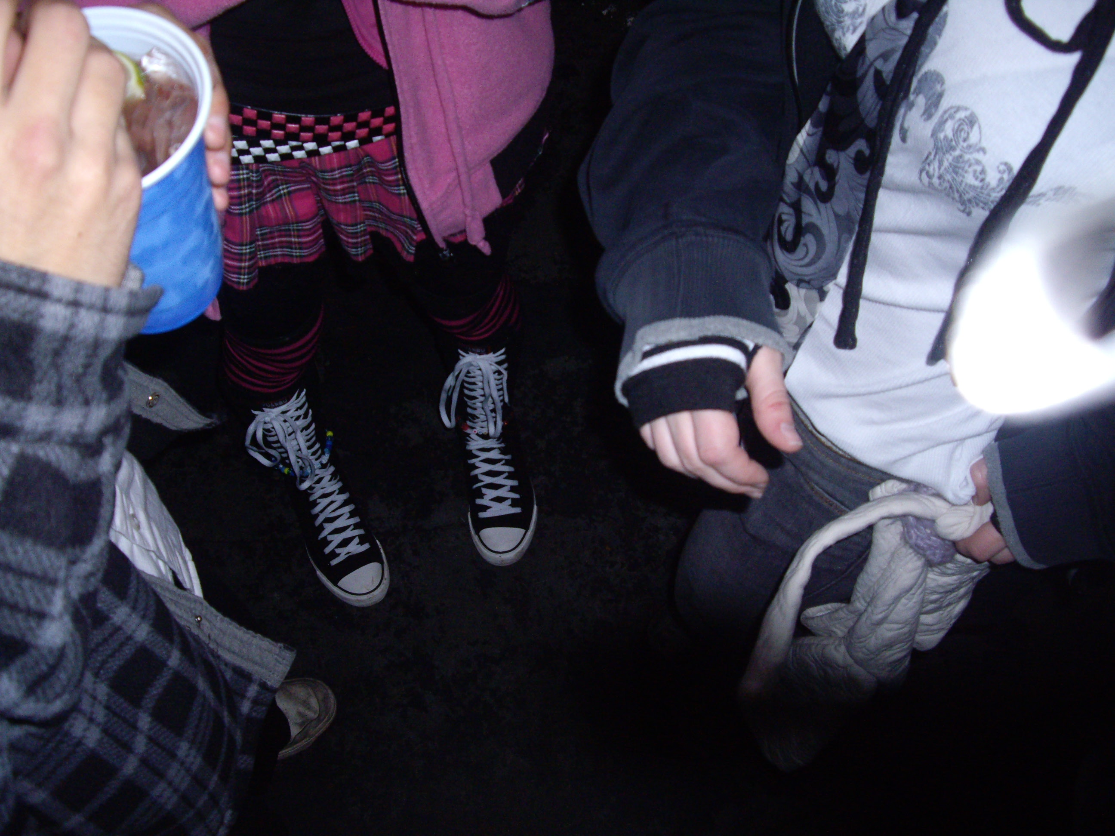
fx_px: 1224
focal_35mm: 38
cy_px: 418
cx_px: 558
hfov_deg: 49.0
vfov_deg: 37.7
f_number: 2.8
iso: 400
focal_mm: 7.9
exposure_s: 1/40
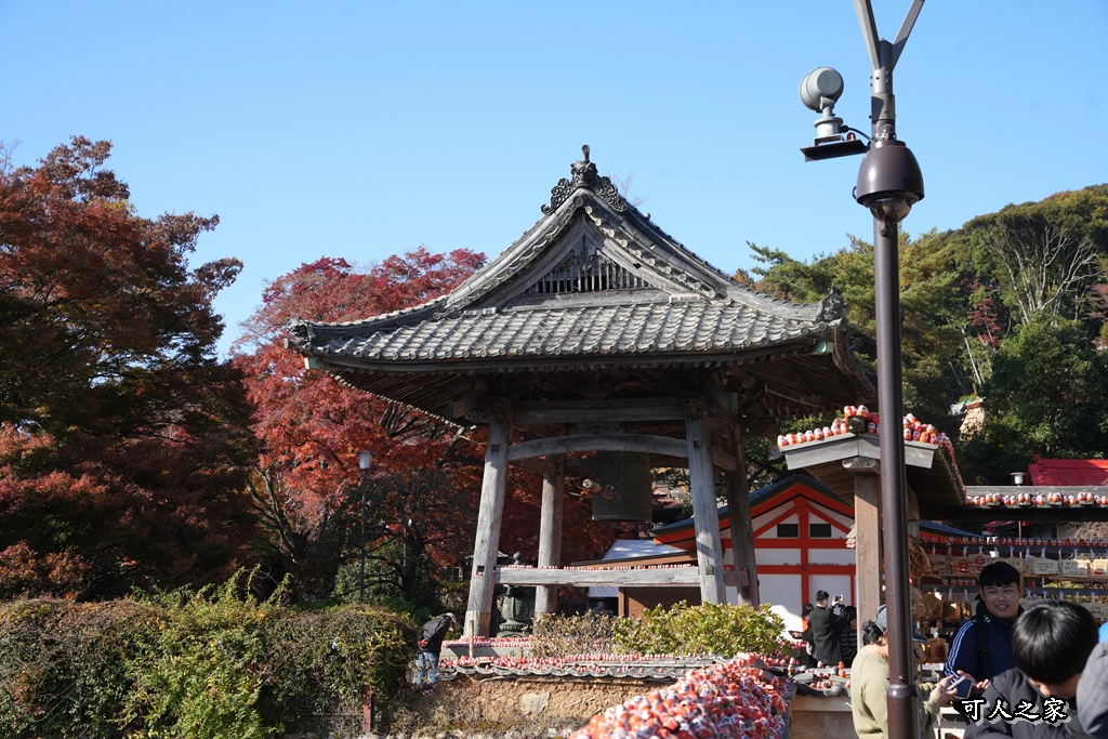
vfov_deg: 22.8
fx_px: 1834
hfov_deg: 33.6
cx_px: 554
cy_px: 370
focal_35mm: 60
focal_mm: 59.6
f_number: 8
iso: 1000
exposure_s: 1/1250
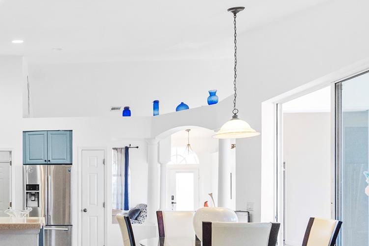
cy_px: 201
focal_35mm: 34
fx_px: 348
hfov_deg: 48.7
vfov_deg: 37.3
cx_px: 24
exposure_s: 1/160
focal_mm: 16
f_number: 4
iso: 2000
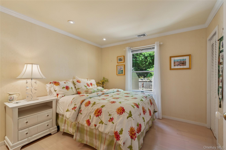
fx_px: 100
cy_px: 75
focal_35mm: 16
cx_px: 113
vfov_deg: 73.7
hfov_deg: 96.8
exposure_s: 1/15
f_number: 8
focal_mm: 16
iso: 200
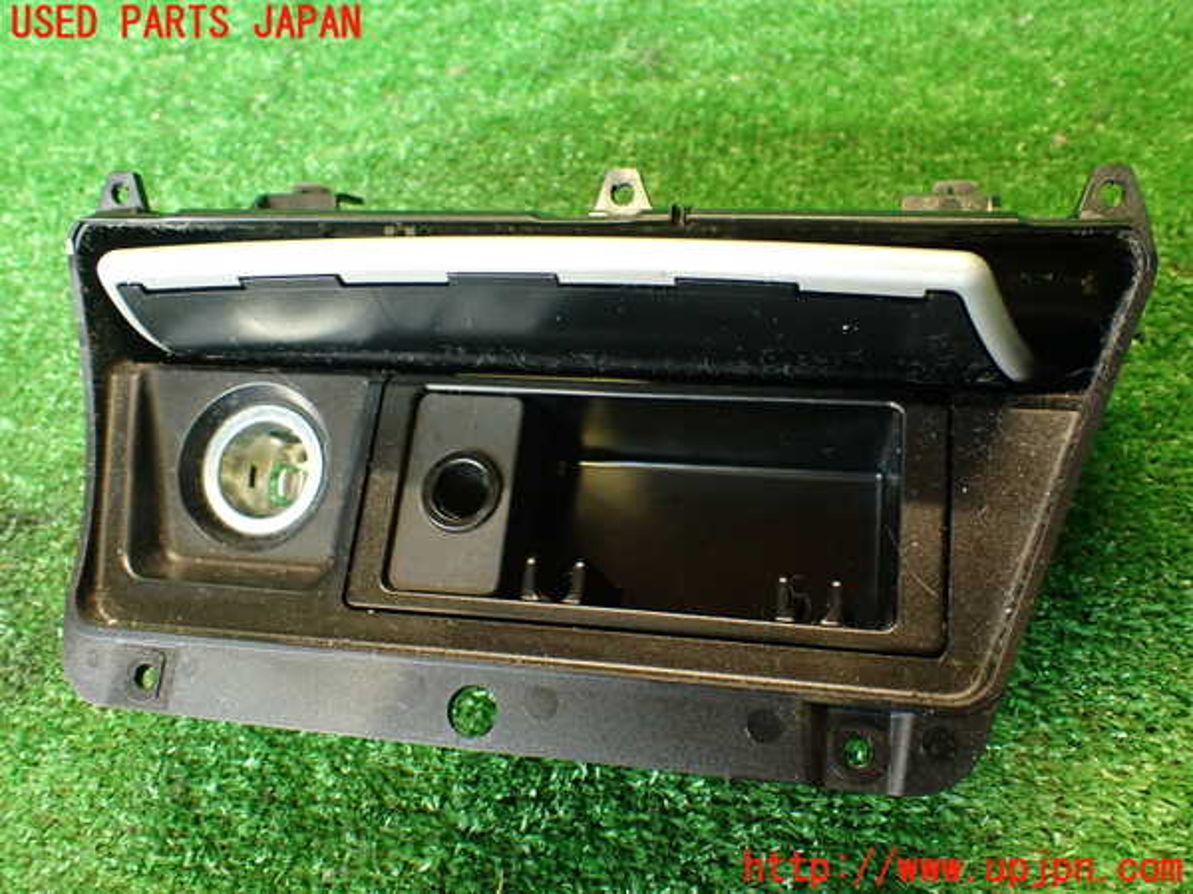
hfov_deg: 56.8
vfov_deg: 44.2
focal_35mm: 32
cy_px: 447
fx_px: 1103
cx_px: 596
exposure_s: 1/30
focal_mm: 5.79
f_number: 2.4
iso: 400
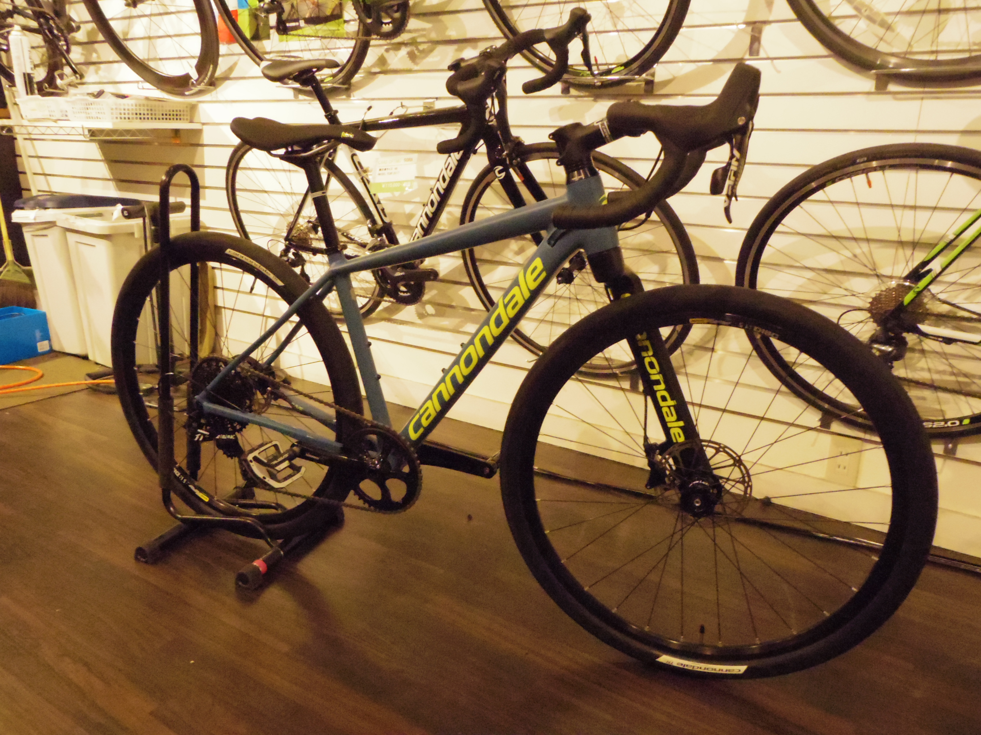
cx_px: 490
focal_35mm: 27
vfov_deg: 51.4
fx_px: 765
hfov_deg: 65.3
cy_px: 368
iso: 5000
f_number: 2.8
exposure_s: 1/50
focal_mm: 5
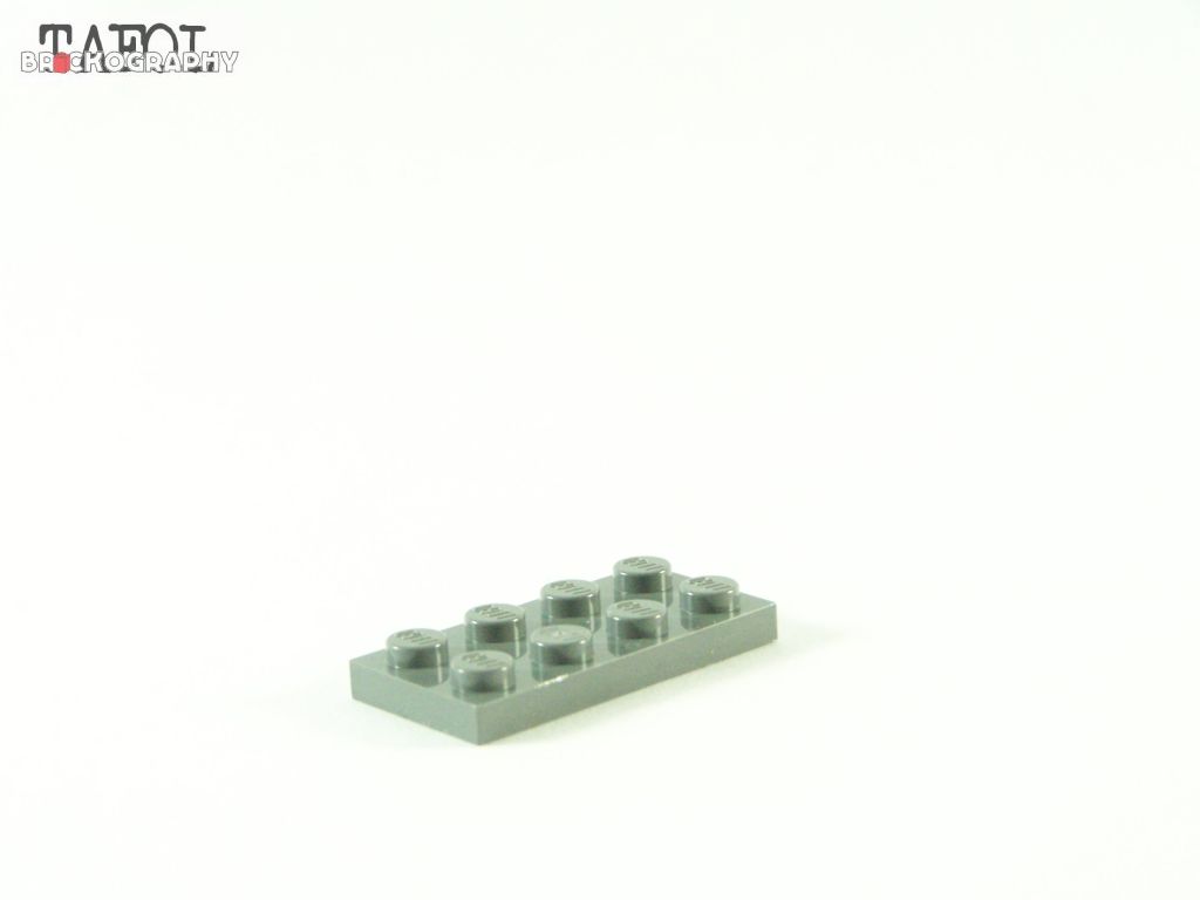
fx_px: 3259
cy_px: 450
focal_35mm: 94
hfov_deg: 20.9
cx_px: 600
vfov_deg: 15.7
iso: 400
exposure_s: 1/60
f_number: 4
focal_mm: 15.6
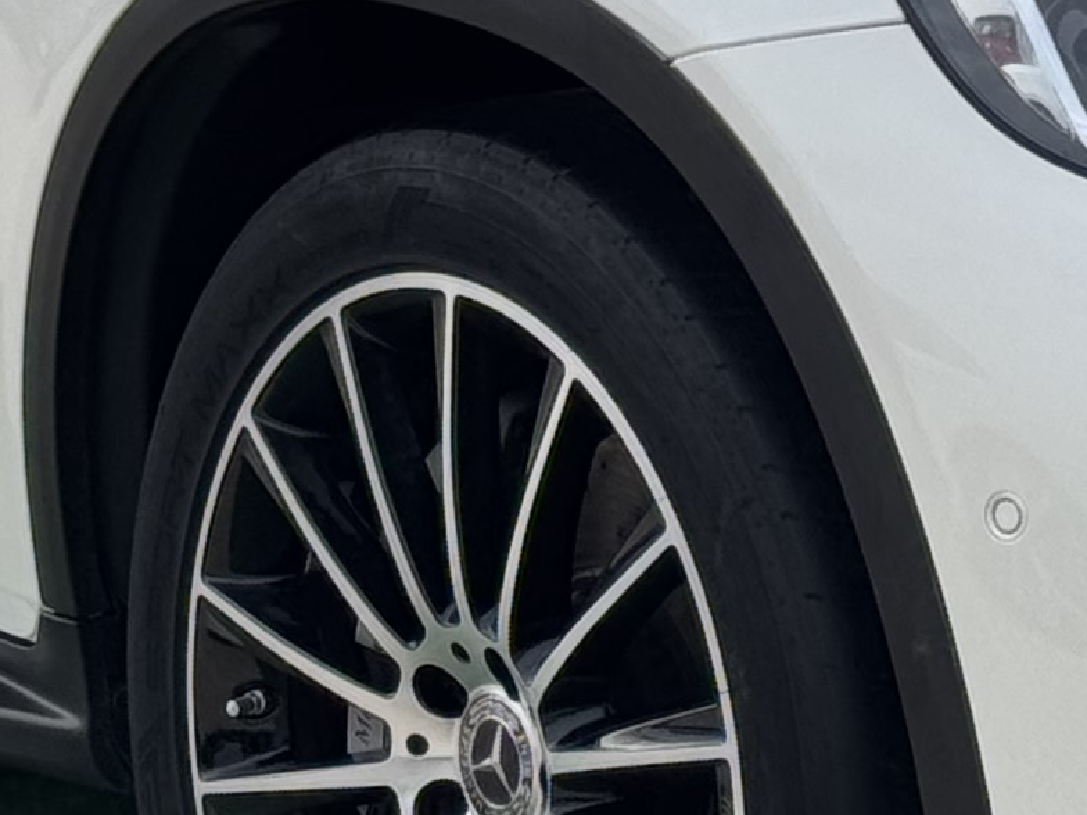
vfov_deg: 6.0
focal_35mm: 247
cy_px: -58
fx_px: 7756
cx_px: 842
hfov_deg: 8.0
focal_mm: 6.76
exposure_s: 1/484
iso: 64
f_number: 1.78
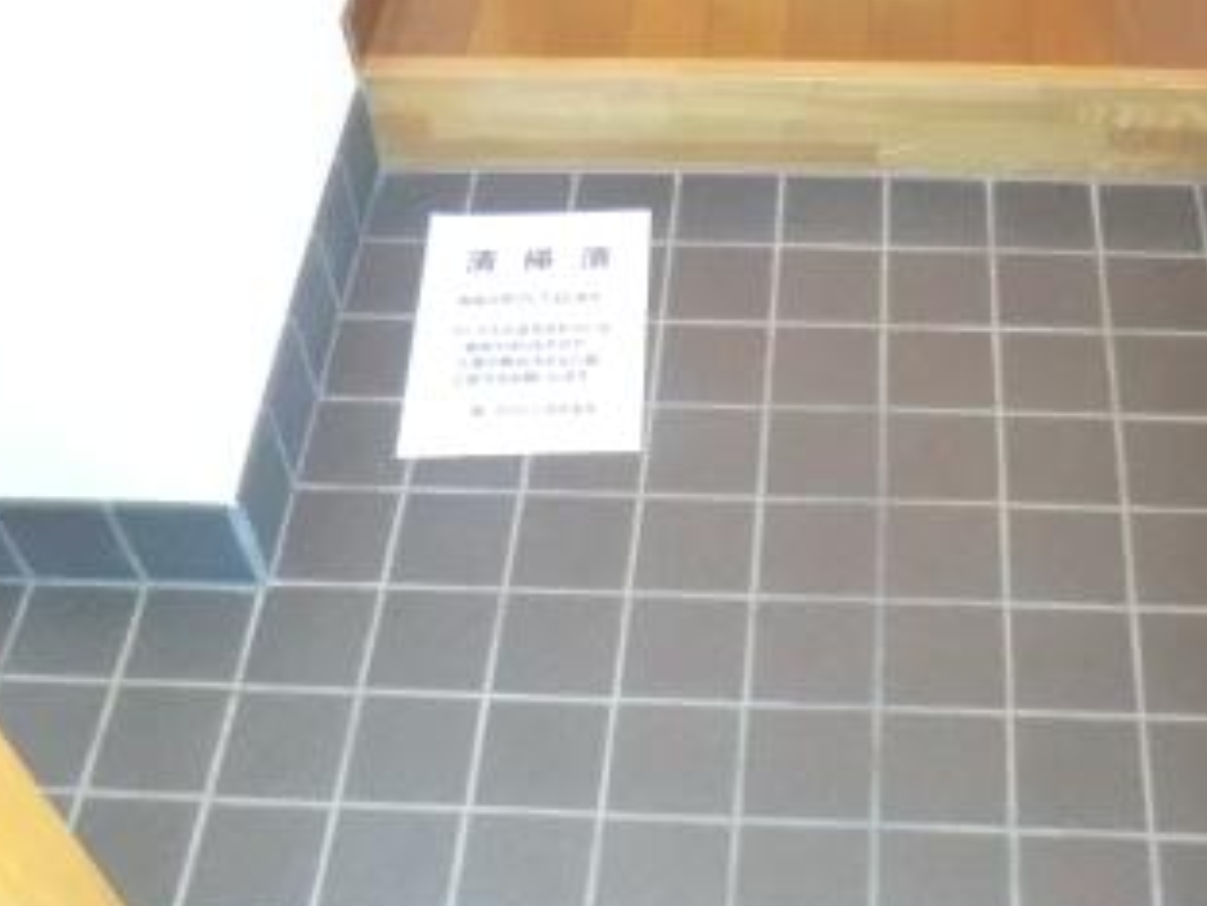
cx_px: 744
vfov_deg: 29.6
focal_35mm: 49
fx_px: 1709
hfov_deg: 38.7
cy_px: 524
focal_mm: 4.3
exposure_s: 1/50
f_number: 3.2
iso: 800
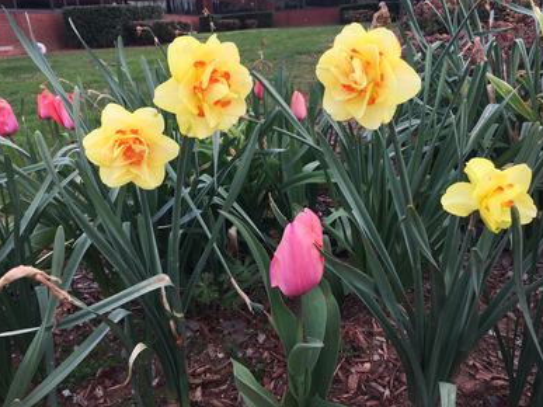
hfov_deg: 60.0
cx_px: 278
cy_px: 202
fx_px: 470
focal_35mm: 30
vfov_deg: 46.8
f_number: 2.2
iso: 25
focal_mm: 4.15
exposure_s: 1/348
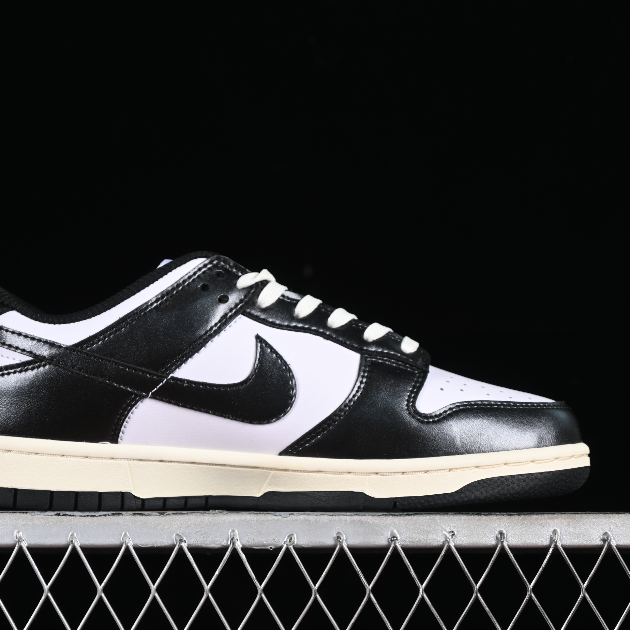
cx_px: 264
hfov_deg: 18.1
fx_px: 1977
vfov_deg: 18.1
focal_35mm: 96
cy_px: 315
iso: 160
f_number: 6.3
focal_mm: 50
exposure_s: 1/60
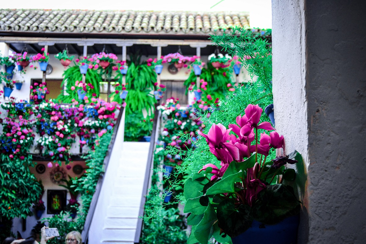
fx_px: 473
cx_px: 183
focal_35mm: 46
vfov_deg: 28.9
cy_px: 122
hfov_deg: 42.3
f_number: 4.5
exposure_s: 1/100
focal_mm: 31
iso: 400
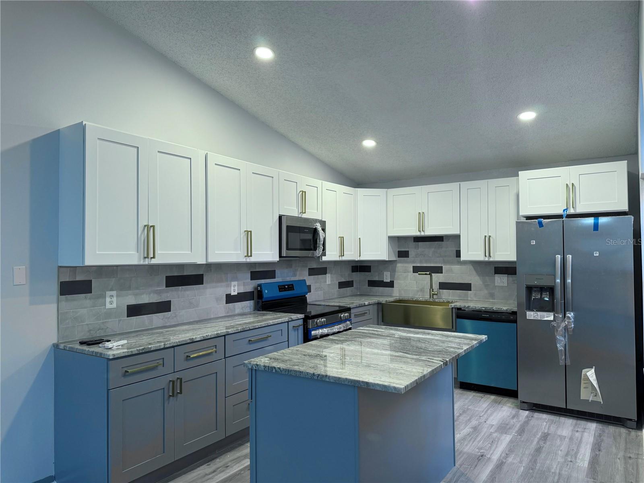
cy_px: 242
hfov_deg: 71.6
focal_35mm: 24
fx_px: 446
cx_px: 322
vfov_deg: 56.8
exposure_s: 1/60
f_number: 1.78
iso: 125
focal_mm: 6.76
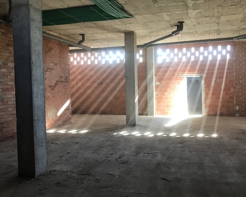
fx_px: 255
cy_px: 99
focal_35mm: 35
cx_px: 137
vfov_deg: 42.2
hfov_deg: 51.4
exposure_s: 1/33
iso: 25
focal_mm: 3.99
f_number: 1.8
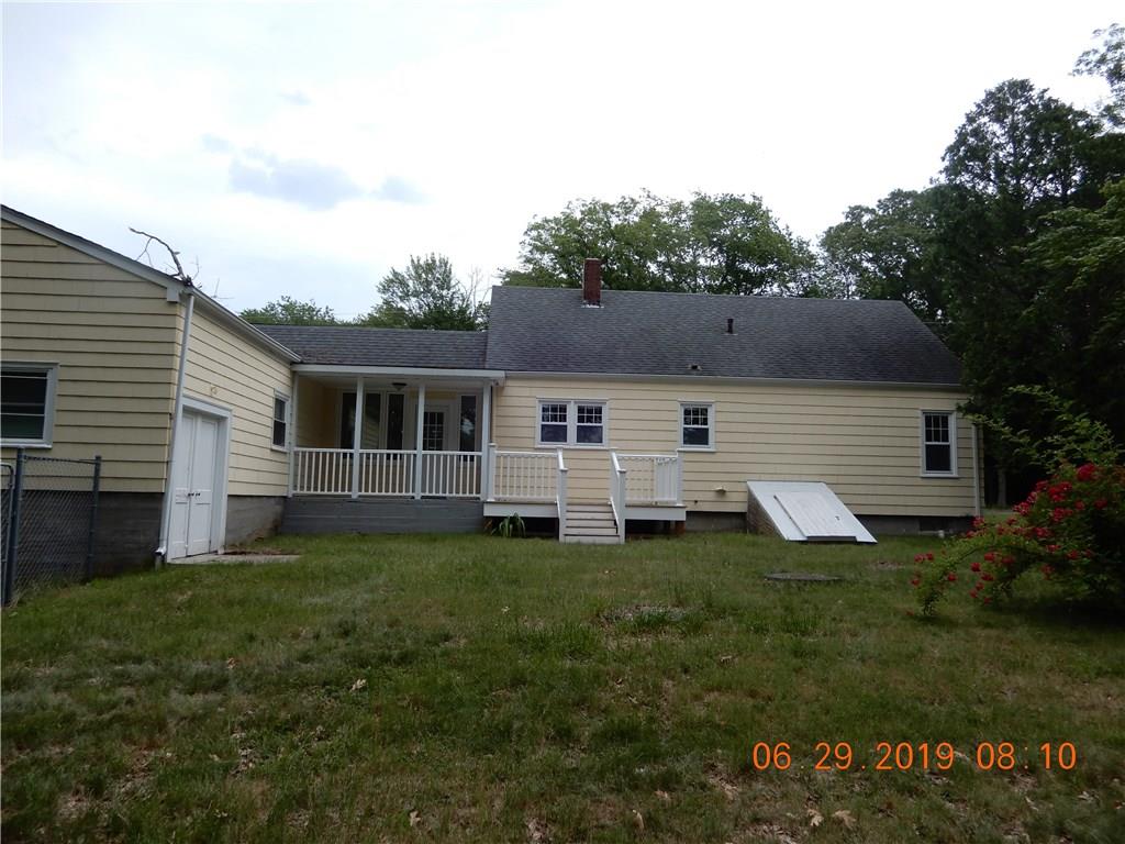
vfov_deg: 56.8
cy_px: 422
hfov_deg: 71.6
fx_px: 780
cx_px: 562
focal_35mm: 24
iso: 80
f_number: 3.4
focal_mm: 4.3
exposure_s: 1/320
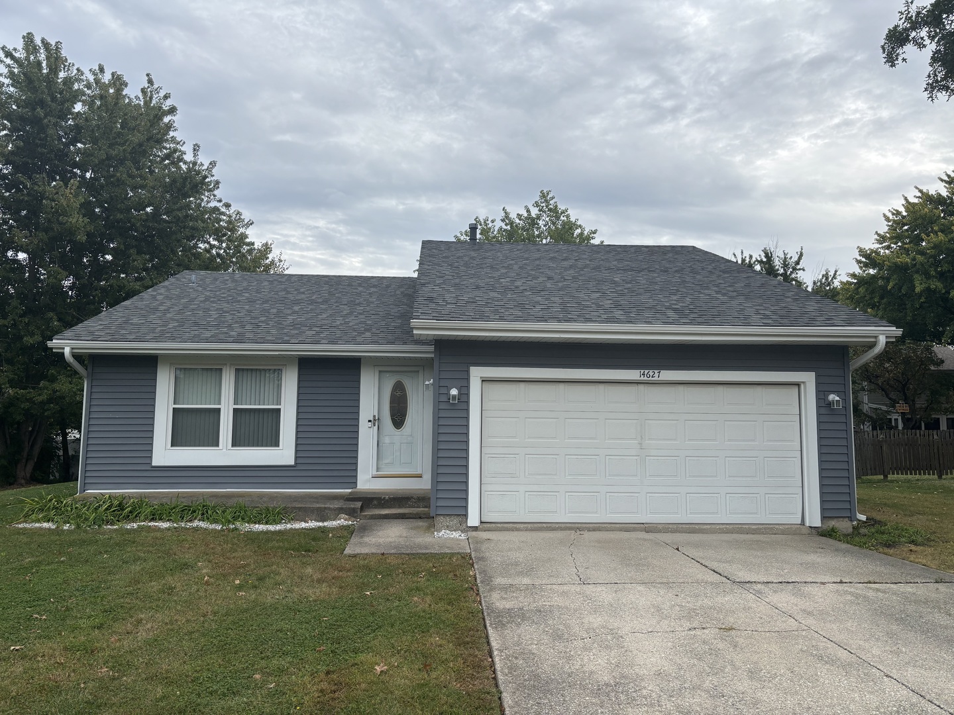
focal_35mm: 26
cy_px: 358
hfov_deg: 67.3
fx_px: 717
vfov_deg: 53.1
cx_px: 477
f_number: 1.6
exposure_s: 1/1984
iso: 50
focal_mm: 5.96
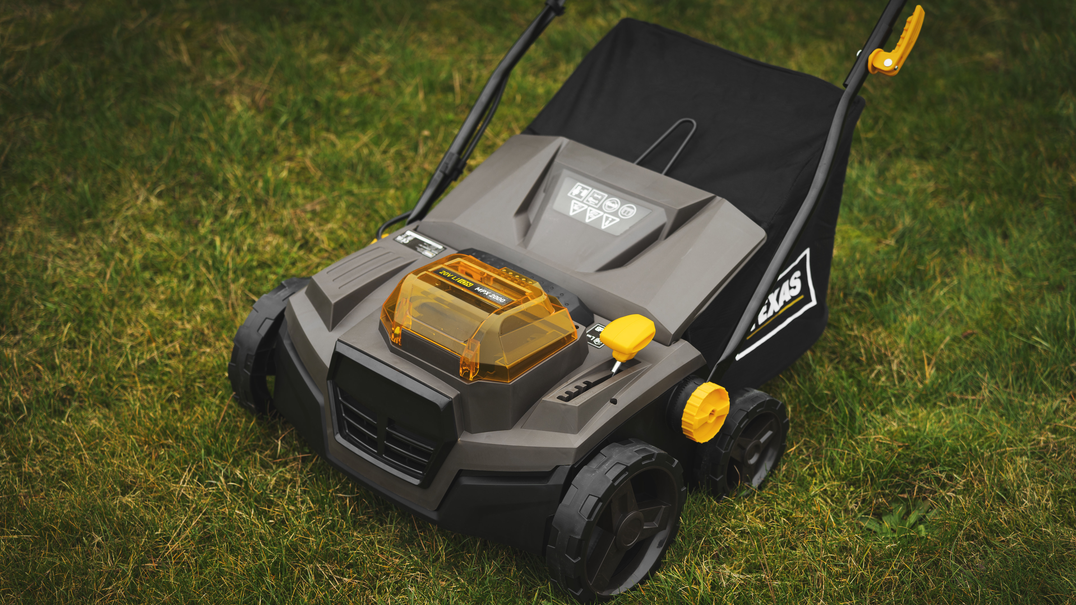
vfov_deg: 18.0
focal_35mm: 67
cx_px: 539
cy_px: 344
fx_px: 1912
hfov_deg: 31.4
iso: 100
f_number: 2.8
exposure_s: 1/100
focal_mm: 63
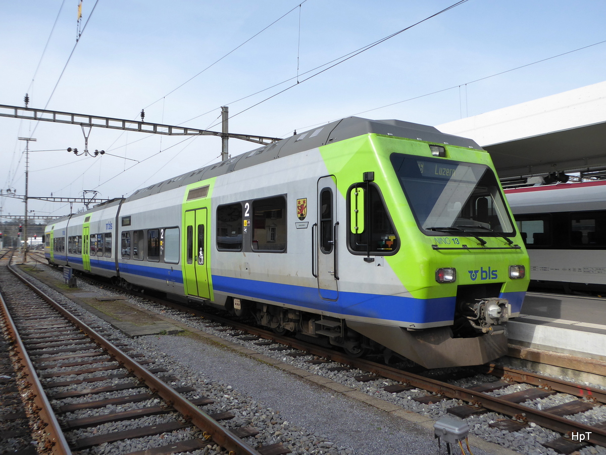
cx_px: 303
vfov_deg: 48.2
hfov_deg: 61.7
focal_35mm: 29
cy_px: 228
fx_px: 508
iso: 125
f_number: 3.5
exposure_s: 1/400
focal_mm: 5
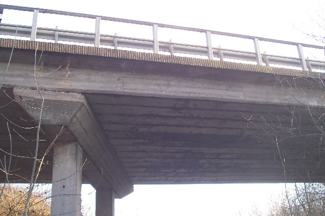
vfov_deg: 31.9
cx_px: 162
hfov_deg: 46.4
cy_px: 108
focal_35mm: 42
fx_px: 379
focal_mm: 7
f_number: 3
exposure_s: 1/90
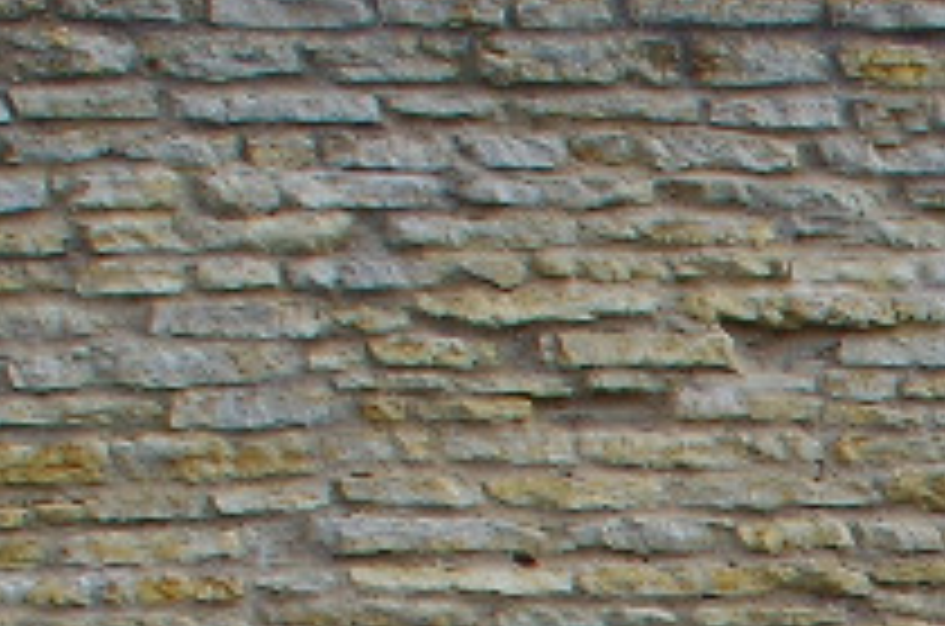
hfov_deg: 7.0
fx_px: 7333
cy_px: 1576
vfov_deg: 4.7
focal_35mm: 280
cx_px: 2074
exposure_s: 1/125
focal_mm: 24
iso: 250
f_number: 11
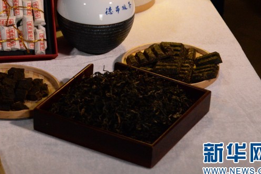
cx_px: 44
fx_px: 942
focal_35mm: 130
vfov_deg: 10.5
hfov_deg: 15.6
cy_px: 29
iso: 6400
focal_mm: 72
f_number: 5
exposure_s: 1/1000
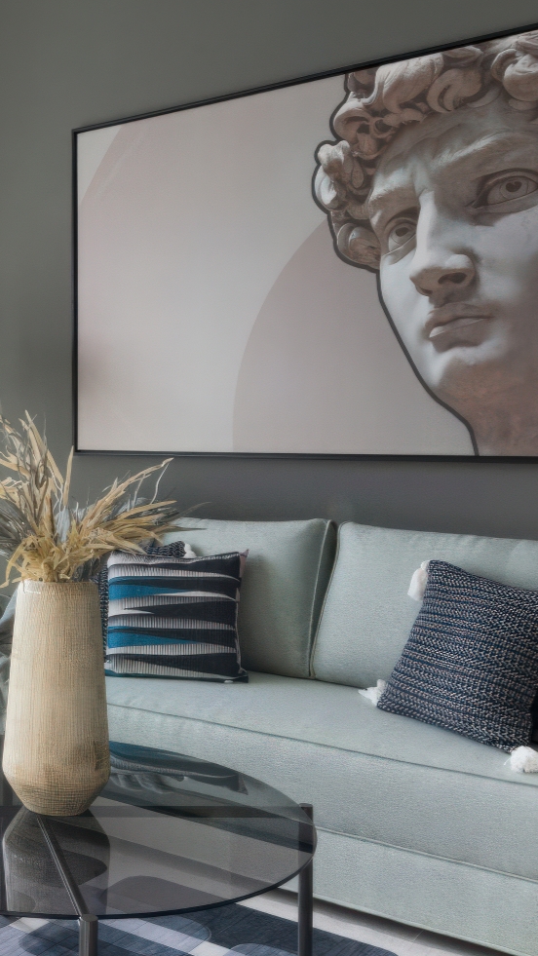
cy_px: 455
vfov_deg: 49.4
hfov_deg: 26.4
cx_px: -77
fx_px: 1040
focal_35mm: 41
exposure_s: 1/8
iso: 250
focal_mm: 11
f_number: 22
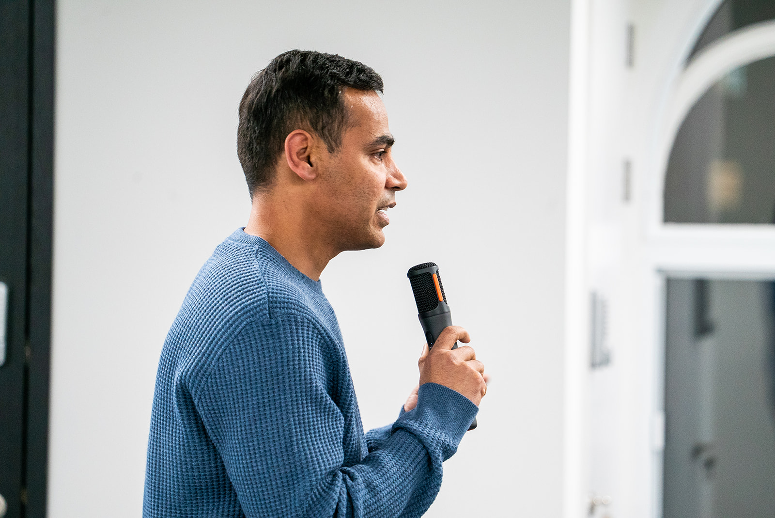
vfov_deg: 6.4
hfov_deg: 9.6
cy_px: 259
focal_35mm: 215
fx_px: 4631
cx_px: 388
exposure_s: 1/125
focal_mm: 215
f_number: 5.6
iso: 3200
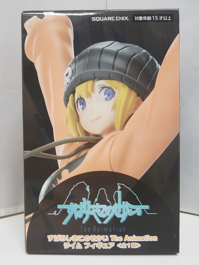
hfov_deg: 38.7
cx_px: 100
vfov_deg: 50.1
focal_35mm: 37
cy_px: 132
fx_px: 284
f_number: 3.9
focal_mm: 6.7
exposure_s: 1/20
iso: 200
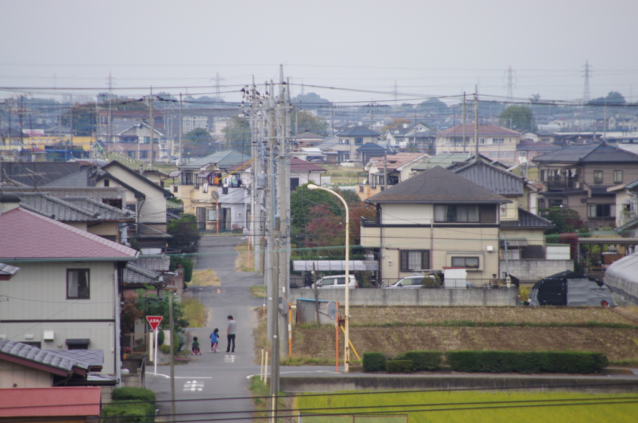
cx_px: 319
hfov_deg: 4.6
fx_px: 7965
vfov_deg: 3.0
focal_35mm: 450
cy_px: 212
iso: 200
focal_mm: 300
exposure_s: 1/400
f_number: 5.8
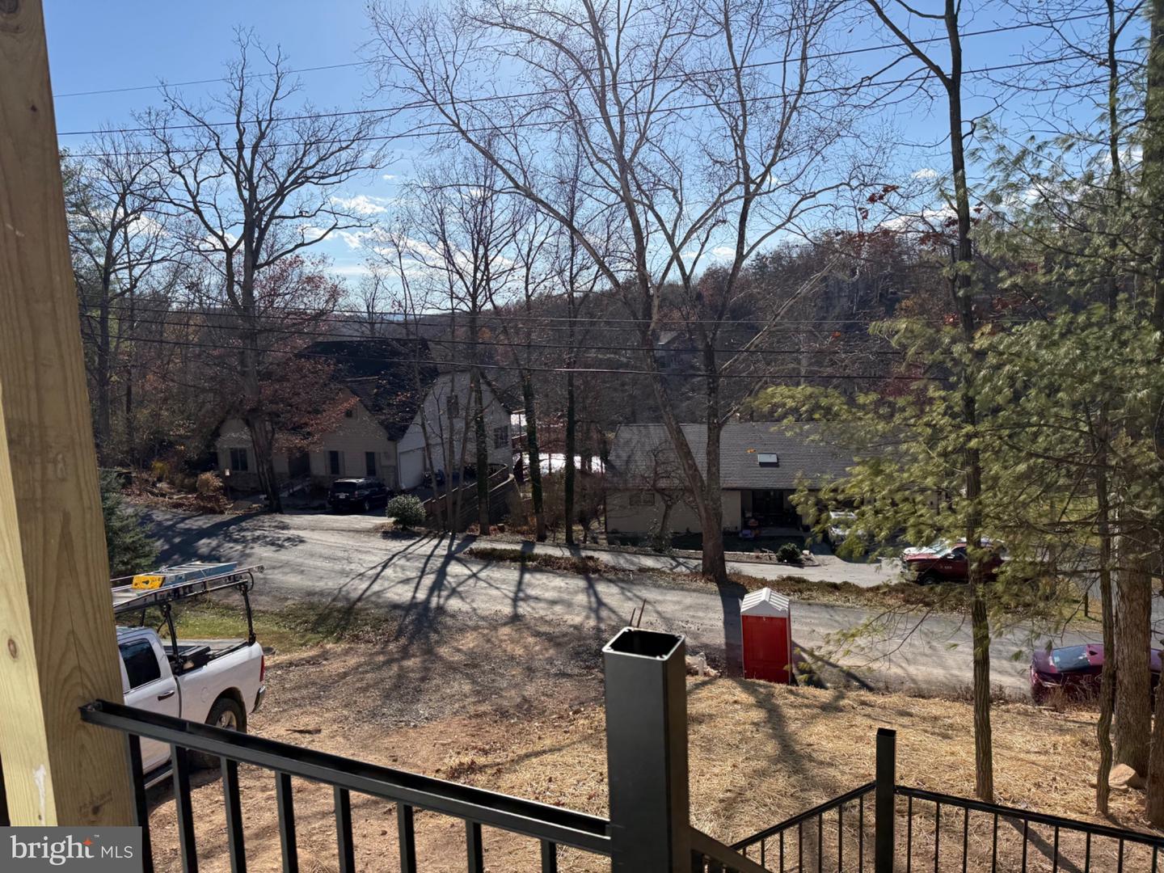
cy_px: 436
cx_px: 582
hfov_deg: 71.6
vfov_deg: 56.8
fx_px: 807
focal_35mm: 24
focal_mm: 6.76
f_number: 1.78
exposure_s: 1/4975
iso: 80
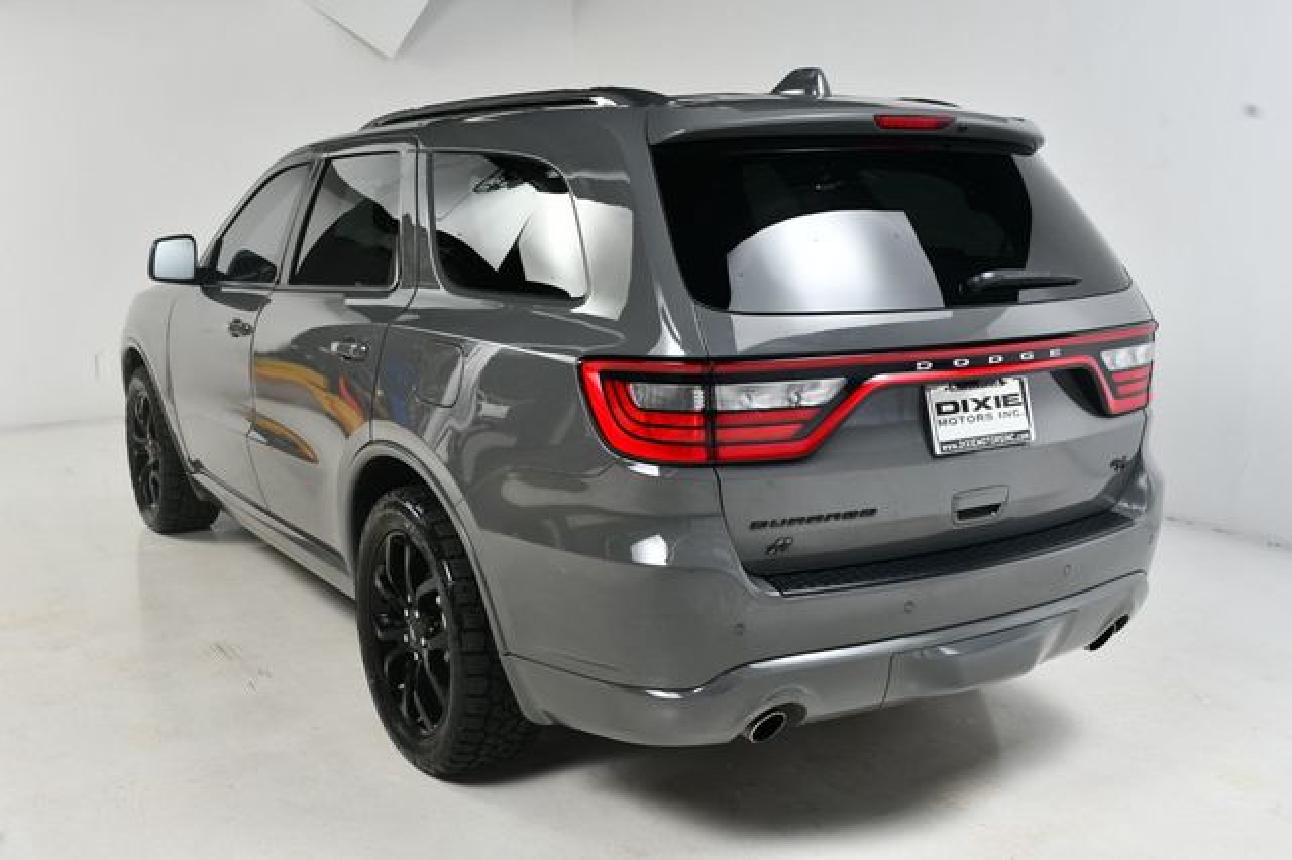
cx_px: 646
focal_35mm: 36
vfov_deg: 36.8
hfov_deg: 53.2
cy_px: 430
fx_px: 1291
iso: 100
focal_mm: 24
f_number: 11
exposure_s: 1/160
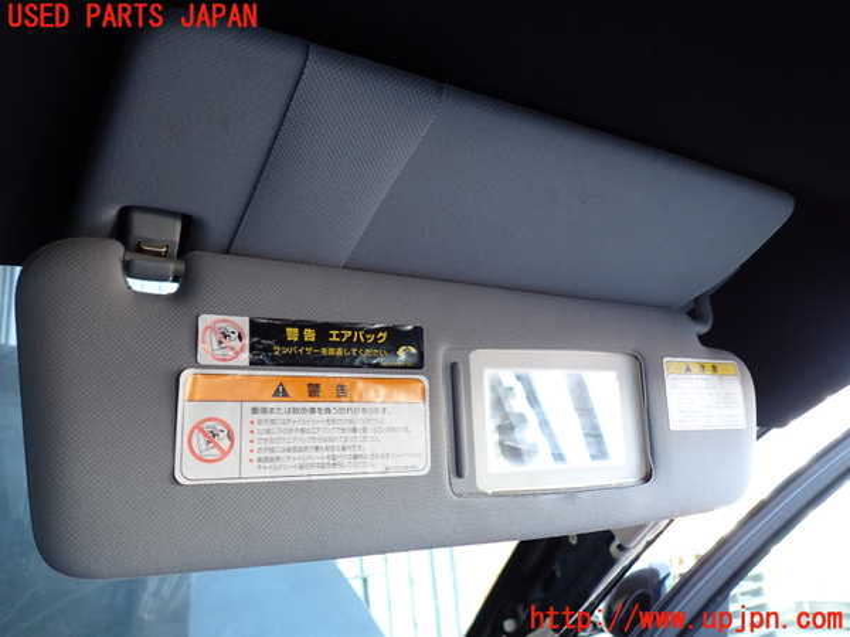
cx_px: 425
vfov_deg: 49.7
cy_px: 318
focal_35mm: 28
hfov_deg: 63.4
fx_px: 688
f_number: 2.2
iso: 200
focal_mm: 5.05
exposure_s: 1/50
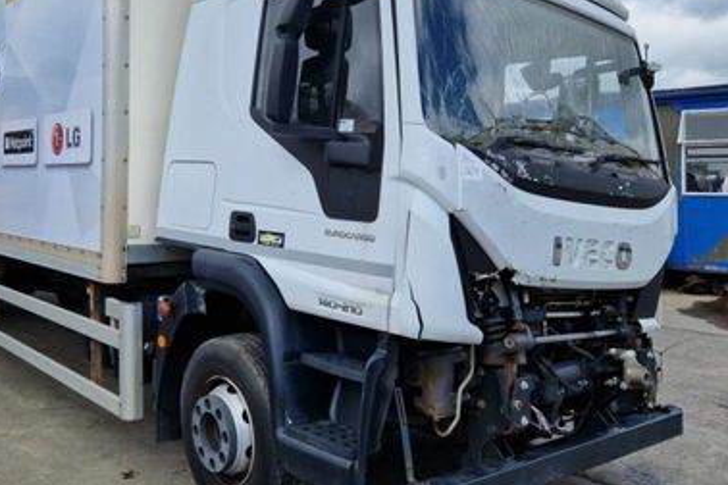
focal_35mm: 38
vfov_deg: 34.7
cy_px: 164
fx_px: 768
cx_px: 260
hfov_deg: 50.0
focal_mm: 5.4
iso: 50
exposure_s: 1/1632
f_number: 1.8
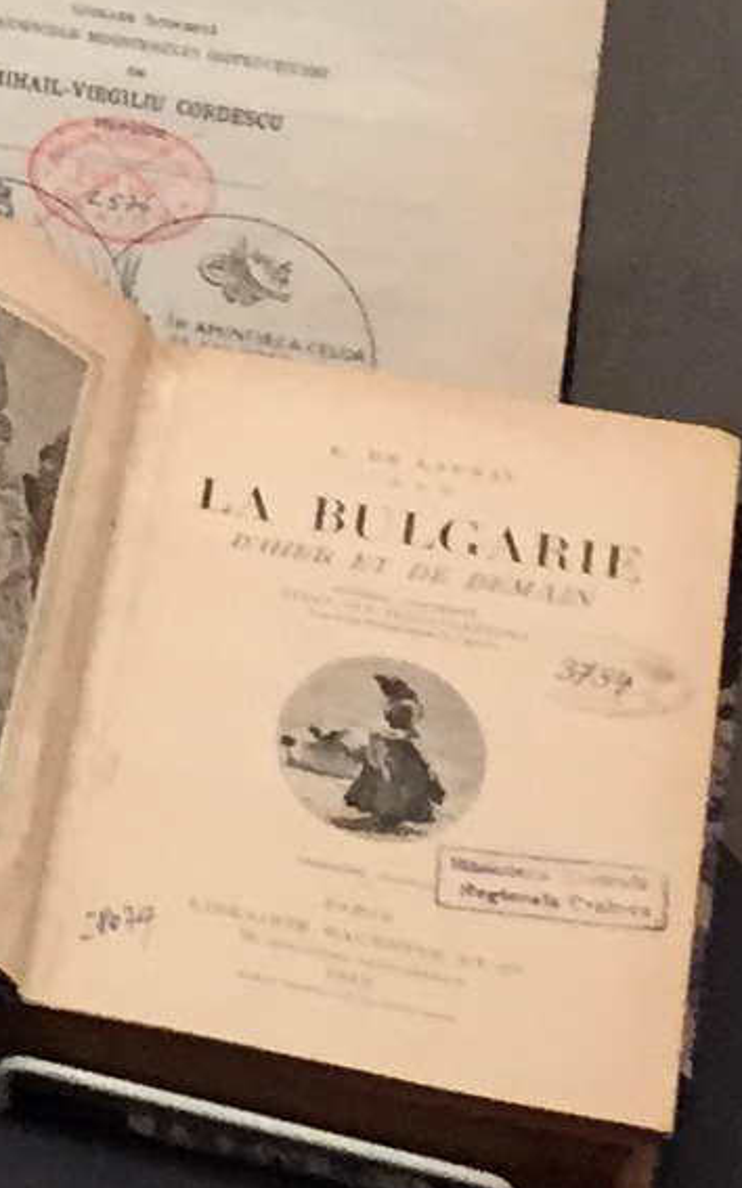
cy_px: -664
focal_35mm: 177
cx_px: -1987
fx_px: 5731
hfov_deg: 6.3
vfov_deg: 11.3
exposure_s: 1/30
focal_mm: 4.15
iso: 50
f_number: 2.2
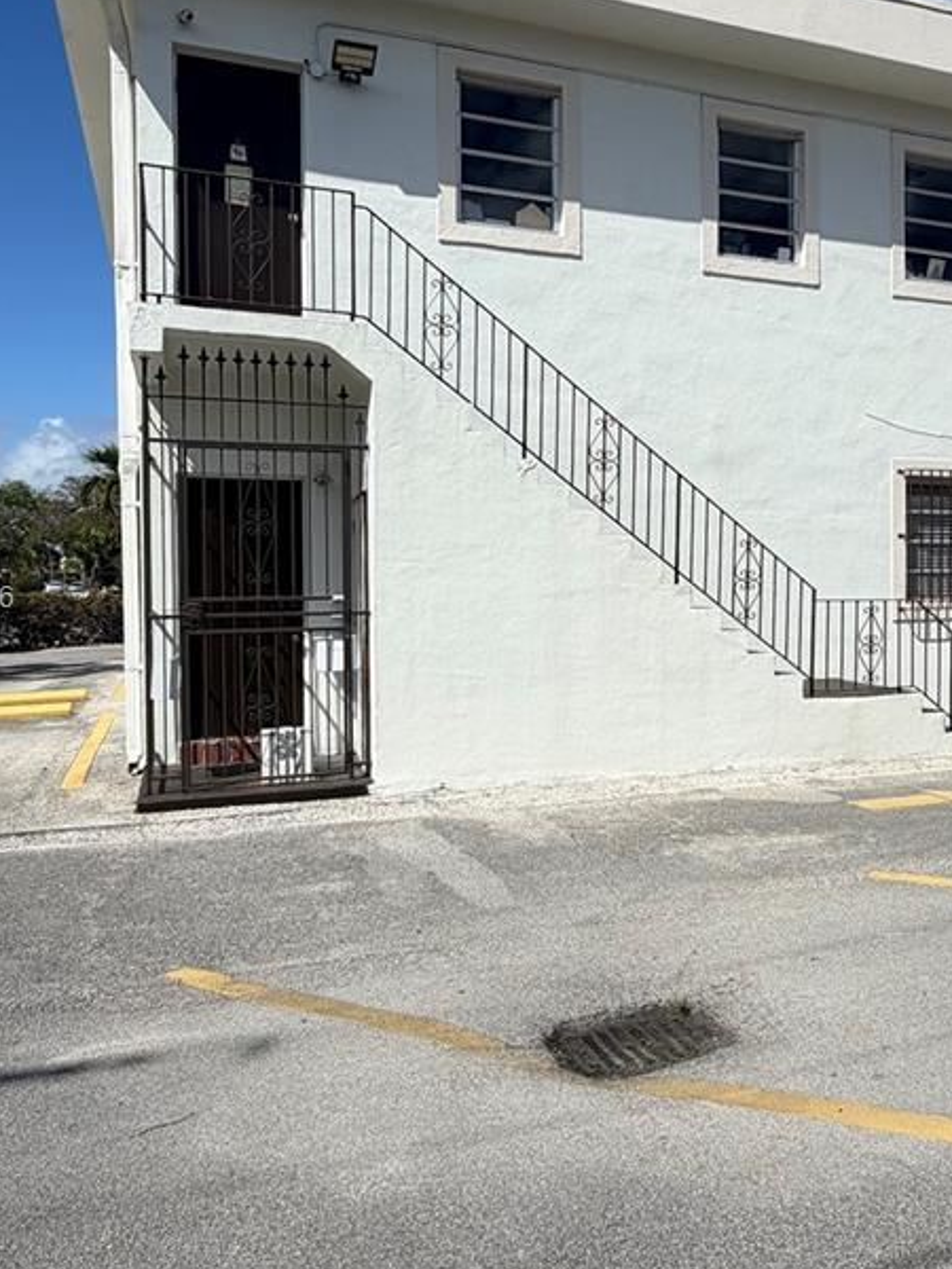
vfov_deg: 63.4
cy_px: 601
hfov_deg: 49.4
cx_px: 575
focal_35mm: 28
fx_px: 1027
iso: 20
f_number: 2.2
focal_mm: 2.22
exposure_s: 1/1901
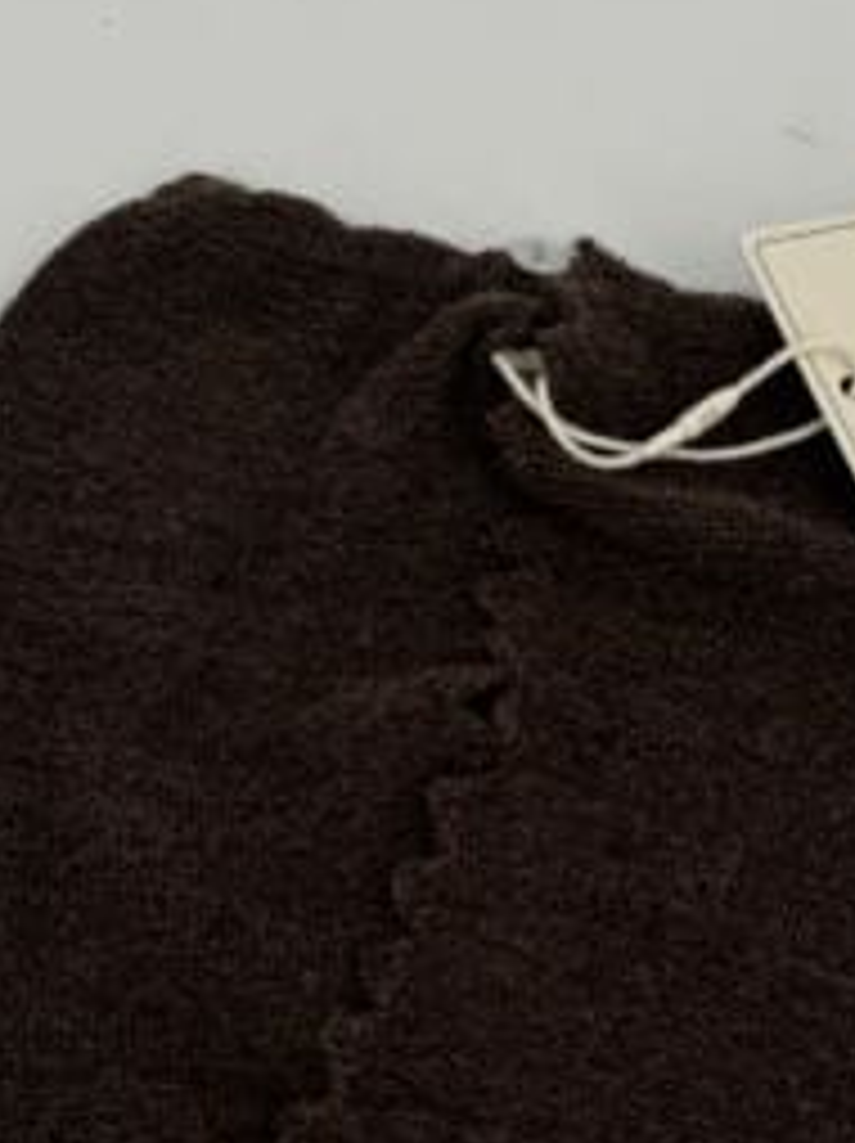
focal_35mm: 63
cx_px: 531
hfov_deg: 23.2
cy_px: 569
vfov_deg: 30.8
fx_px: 2078
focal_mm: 6.86
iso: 80
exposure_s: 1/1238
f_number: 1.78
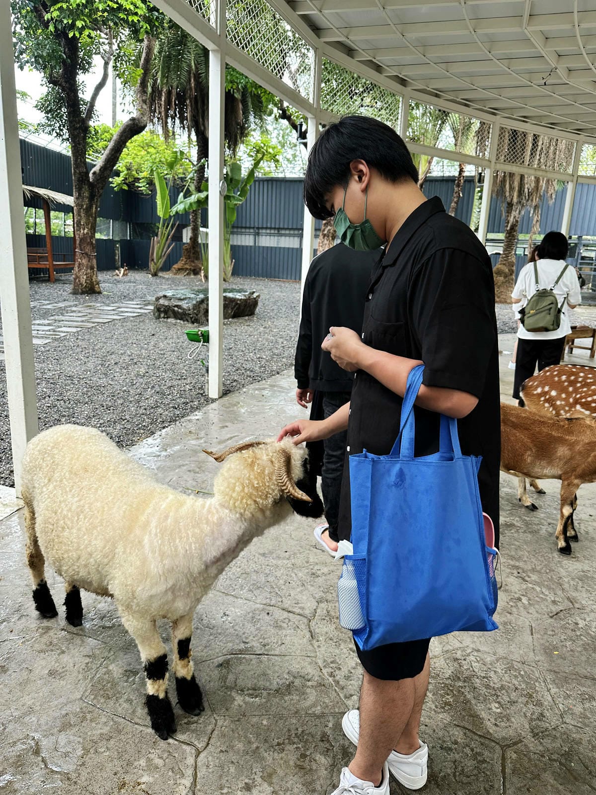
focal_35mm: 24
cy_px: 398
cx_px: 298
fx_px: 551
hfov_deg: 56.8
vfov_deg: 71.6
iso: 64
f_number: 1.78
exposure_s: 1/221
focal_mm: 6.86
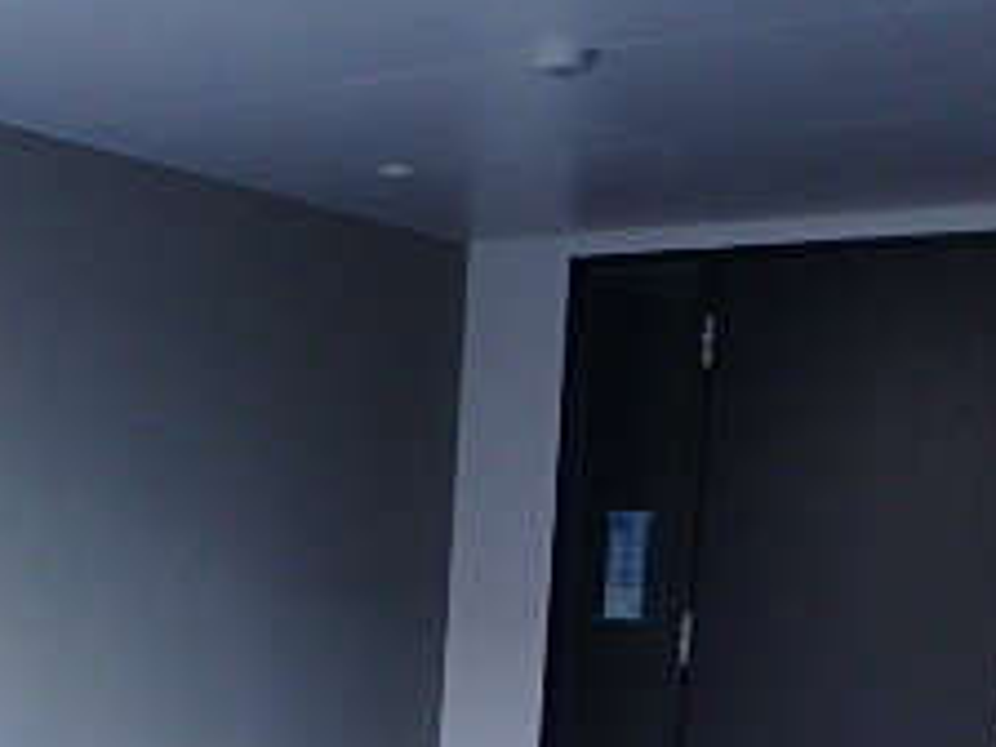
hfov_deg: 28.2
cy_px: 796
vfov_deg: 23.1
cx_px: -191
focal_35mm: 60
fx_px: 1726
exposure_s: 1/30
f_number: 3.5
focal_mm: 3.7
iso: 400
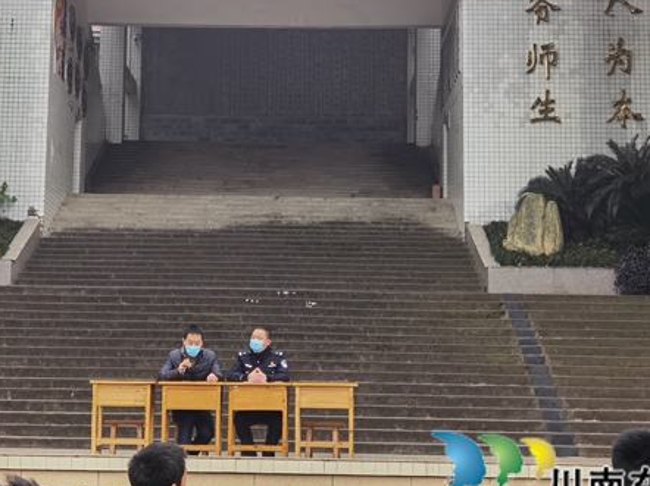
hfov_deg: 27.4
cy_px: 222
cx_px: 276
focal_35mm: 71
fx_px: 1332
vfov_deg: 20.7
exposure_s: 1/242
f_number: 1.9
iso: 50
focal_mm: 6.71
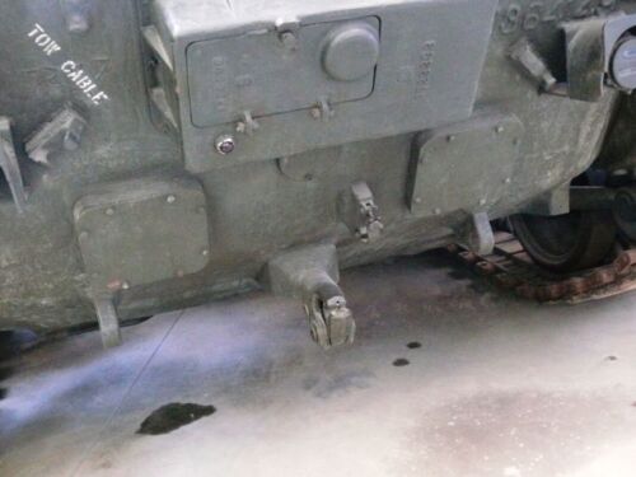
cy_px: 238
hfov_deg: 45.8
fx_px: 753
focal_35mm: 41
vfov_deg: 35.1
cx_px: 318
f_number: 2.8
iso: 800
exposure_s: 1/13
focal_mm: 8.3
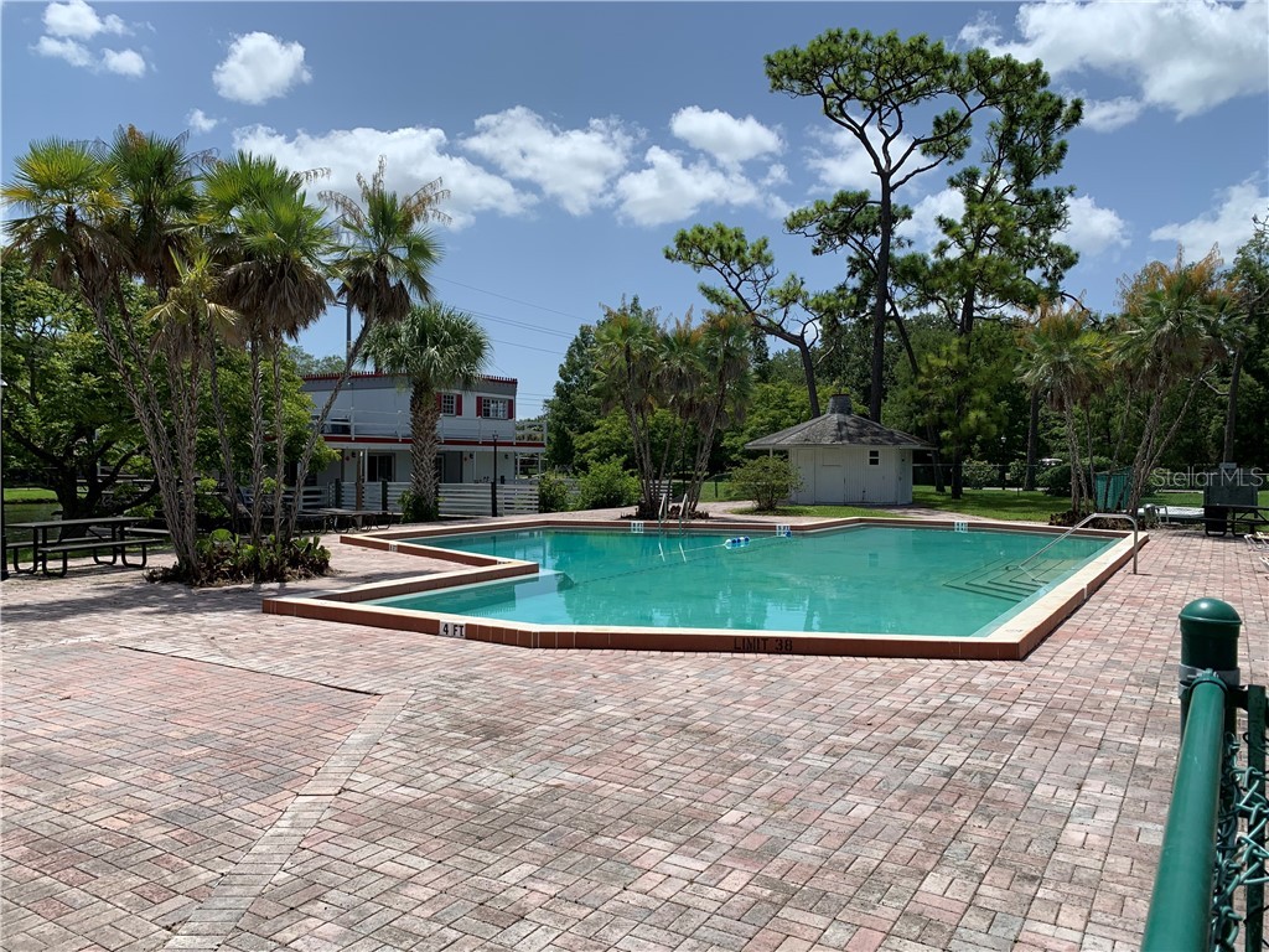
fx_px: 953
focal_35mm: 26
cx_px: 634
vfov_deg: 53.1
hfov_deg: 67.3
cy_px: 476
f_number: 1.8
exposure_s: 1/3521
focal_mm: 4.25
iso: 25
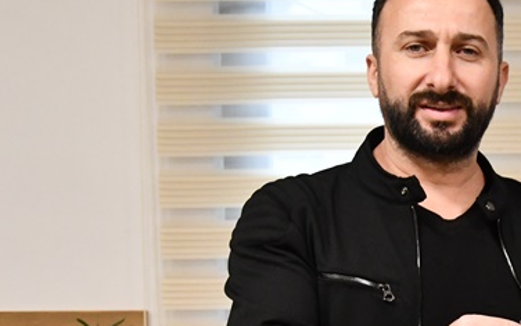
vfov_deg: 13.0
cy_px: 288
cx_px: 615
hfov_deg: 19.6
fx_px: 1420
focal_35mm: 100
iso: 3200
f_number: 4.5
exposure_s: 1/80
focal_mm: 24
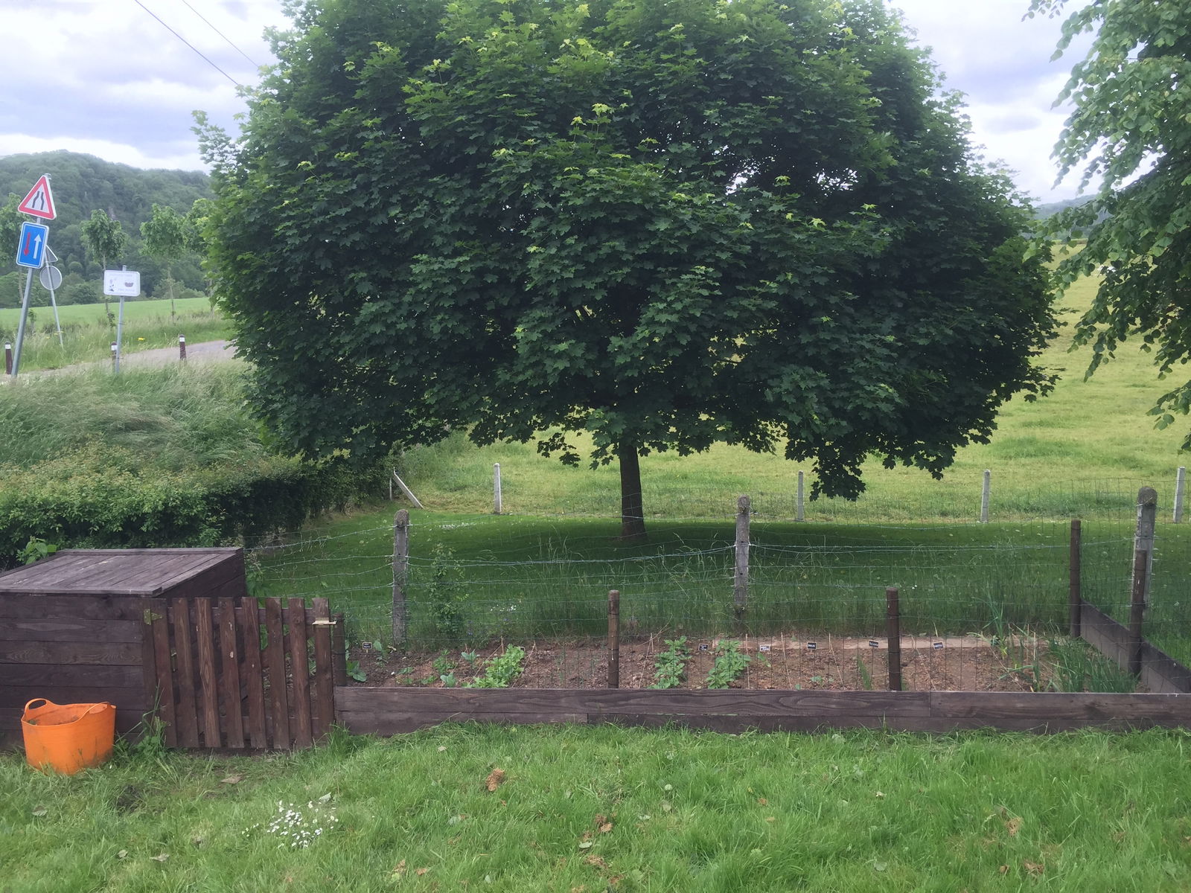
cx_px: 596
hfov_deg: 61.7
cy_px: 446
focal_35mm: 29
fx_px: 998
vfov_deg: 48.2
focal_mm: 4.15
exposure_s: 1/380
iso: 32
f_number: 2.2
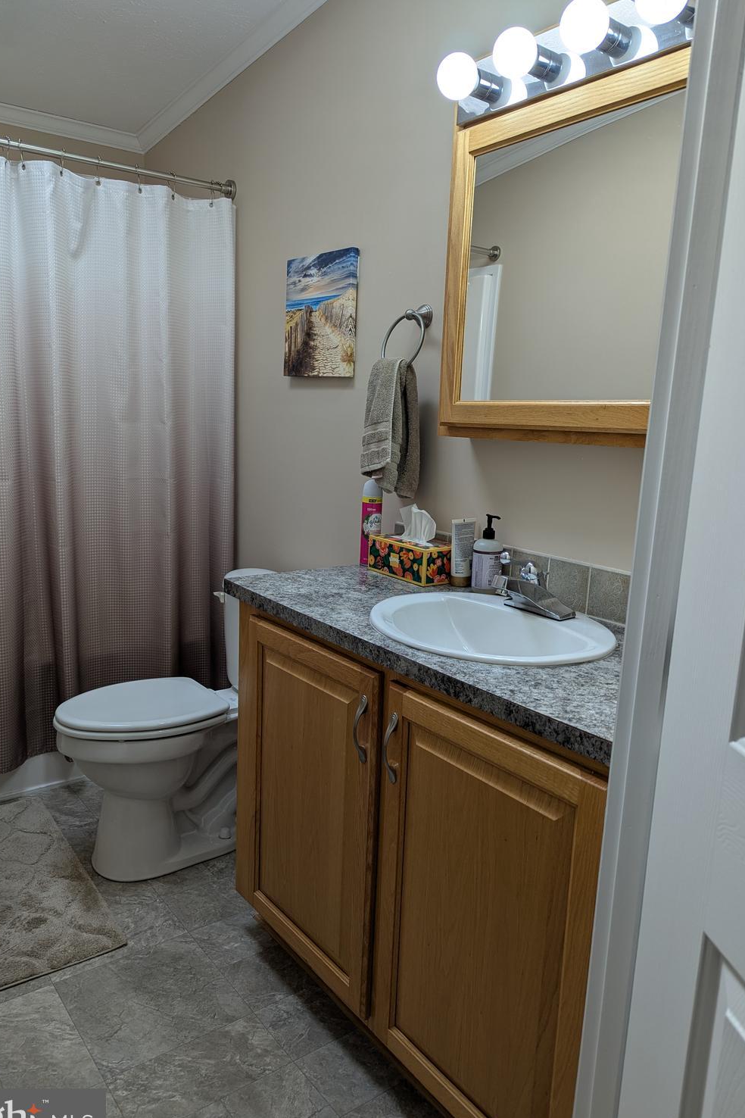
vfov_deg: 69.4
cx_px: 354
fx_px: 807
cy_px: 569
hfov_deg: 49.5
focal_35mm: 26
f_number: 1.85
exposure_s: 1/69.8
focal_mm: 6.81
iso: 34
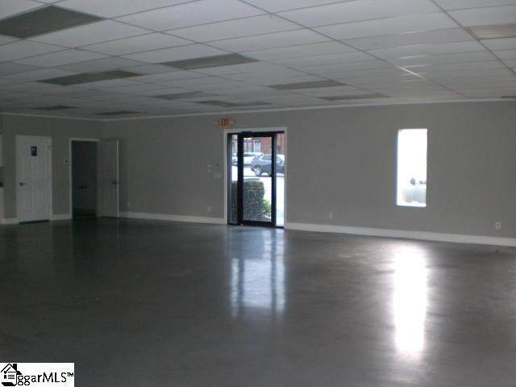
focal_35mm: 38
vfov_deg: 37.7
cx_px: 258
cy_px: 194
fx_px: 566
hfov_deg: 49.0
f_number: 3.1
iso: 200
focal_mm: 6.3
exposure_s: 1/60
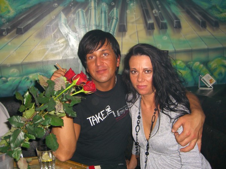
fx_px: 248
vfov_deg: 37.7
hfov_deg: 49.0
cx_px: 113
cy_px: 84
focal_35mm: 38
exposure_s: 1/60
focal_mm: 7.9
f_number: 2.8
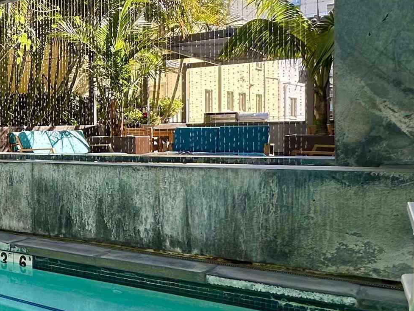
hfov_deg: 30.2
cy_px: 145
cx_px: -167
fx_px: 526
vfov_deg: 32.9
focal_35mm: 44
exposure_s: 1/270
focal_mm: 2.22
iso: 40
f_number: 2.2
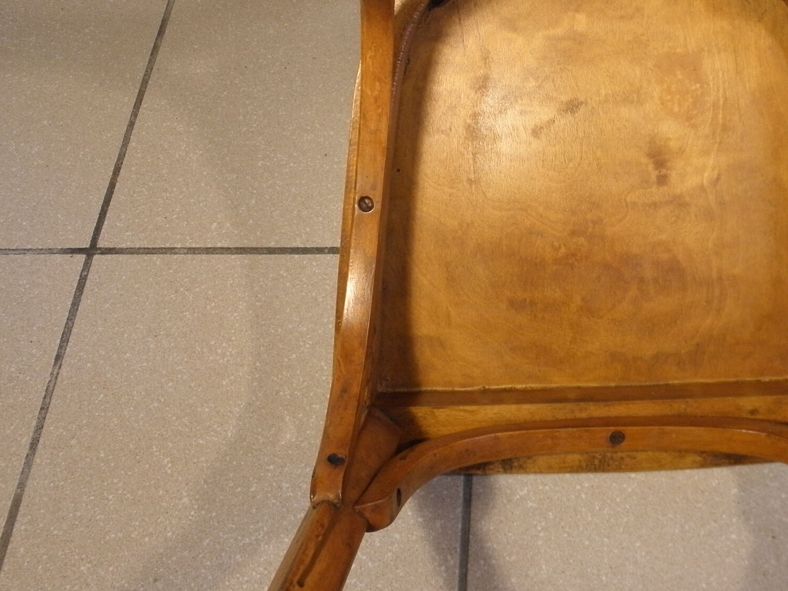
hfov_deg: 38.7
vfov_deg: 30.1
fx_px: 1093
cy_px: 209
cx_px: 585
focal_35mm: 48
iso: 125
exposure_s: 1/30
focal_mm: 5
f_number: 3.5
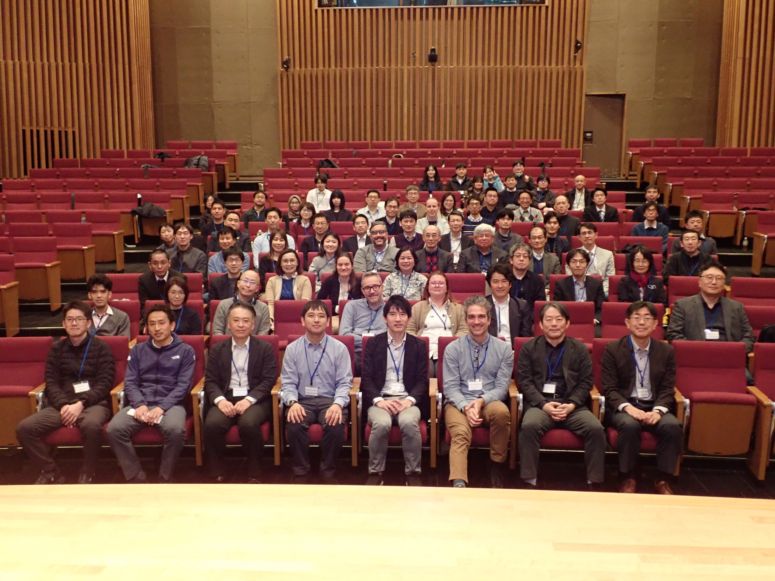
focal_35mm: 35
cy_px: 290
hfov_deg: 52.6
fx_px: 784
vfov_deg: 40.7
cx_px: 388
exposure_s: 1/20
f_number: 2.6
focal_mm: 6.42
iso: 800
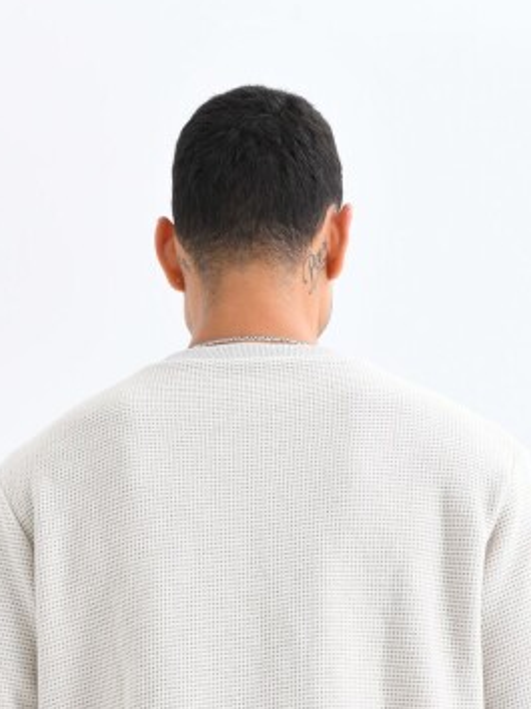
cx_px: 232
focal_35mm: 106
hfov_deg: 13.9
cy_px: 659
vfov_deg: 18.2
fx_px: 2171
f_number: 6.3
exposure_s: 1/125
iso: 200
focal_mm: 52
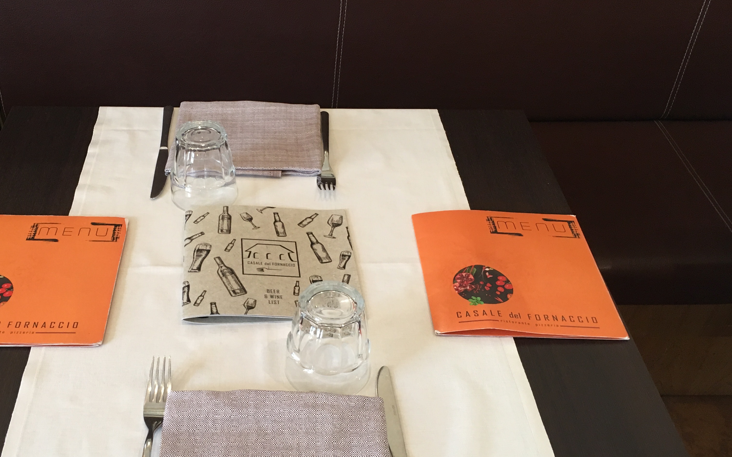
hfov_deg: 47.7
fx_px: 818
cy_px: 269
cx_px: 265
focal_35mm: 41
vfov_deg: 31.2
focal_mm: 4.15
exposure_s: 1/33
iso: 125
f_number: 2.2
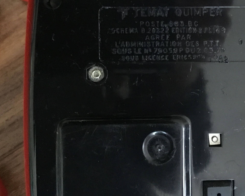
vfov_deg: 30.5
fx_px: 355
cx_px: 180
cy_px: 58
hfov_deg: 37.2
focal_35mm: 49
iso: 800
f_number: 2.4
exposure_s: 1/17
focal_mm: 3.3
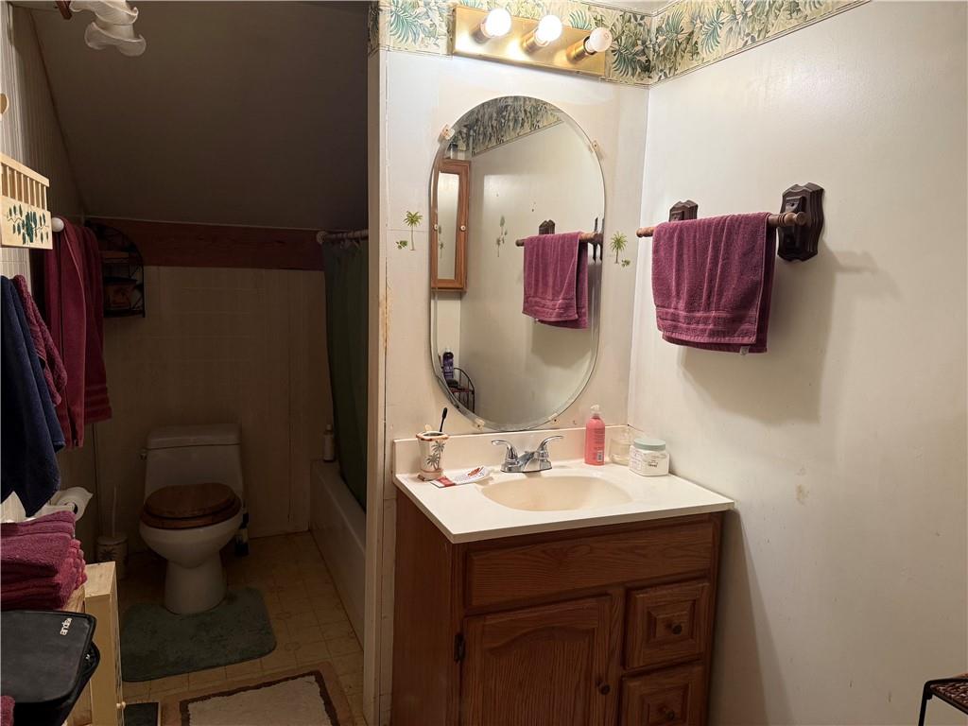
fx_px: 671
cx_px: 484
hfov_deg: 71.6
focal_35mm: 24
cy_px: 363
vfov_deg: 56.8
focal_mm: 6.76
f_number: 1.78
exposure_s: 1/60
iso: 200
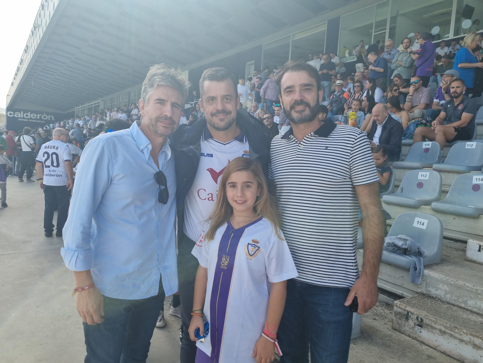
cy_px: 182
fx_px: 363
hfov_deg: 67.3
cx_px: 242
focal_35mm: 26
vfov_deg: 53.1
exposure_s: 1/1307
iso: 50
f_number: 1.8
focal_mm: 5.4
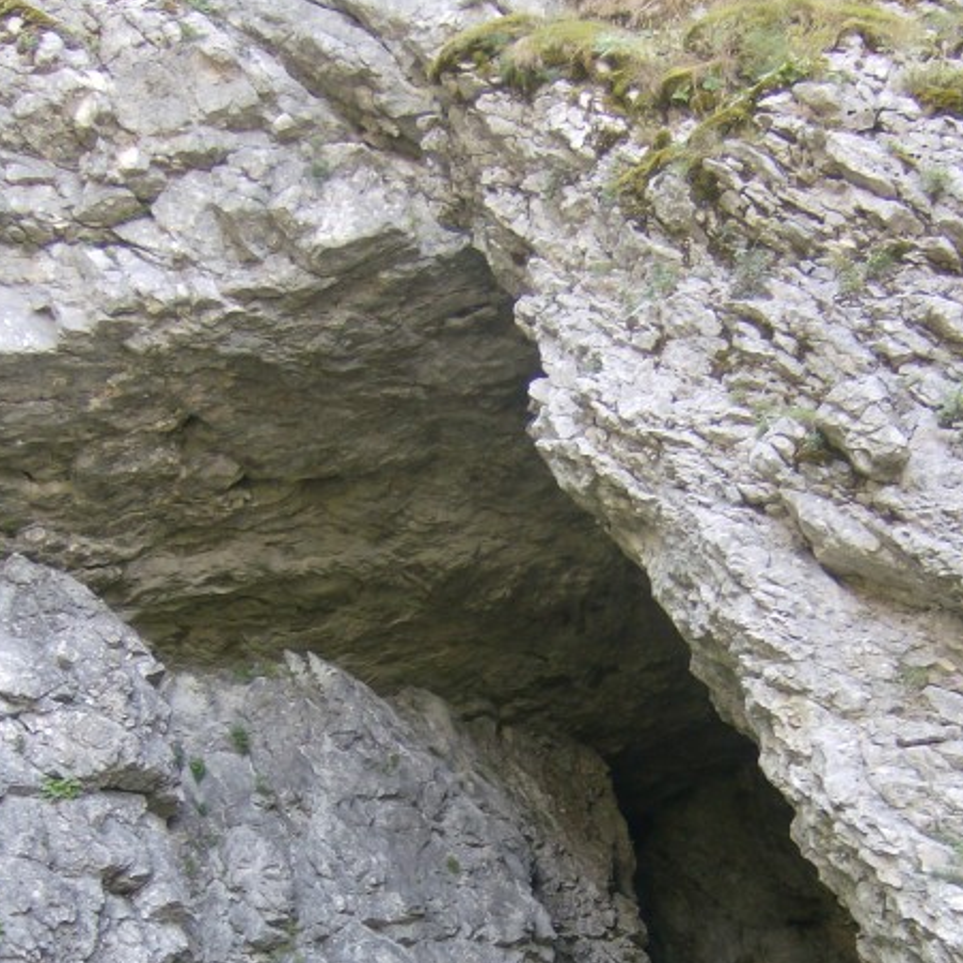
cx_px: 585
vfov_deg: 27.6
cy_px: 861
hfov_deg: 28.5
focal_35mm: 60
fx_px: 1888
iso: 100
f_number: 2.8
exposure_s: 1/76.5
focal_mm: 6
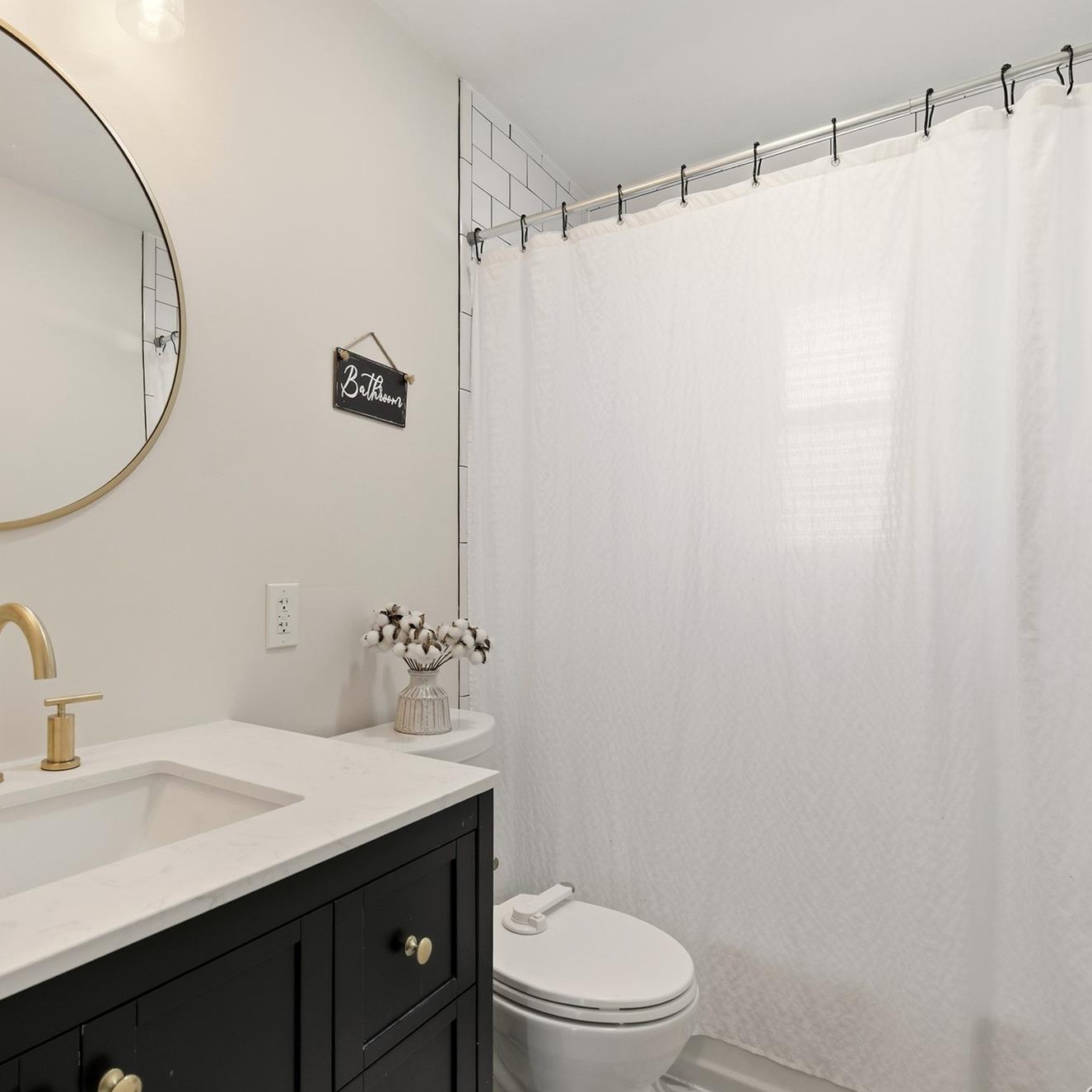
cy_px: 553
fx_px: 749
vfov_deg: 72.1
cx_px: 409
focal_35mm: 21
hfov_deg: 71.0
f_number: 9
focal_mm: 16
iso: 250
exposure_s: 1/100
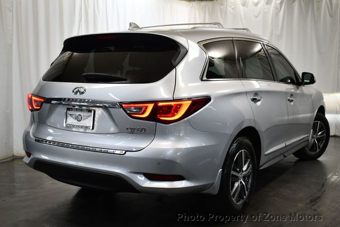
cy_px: 114
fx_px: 416
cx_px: 170
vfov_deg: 30.6
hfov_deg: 44.5
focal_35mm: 44
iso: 800
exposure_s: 1/200
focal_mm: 22
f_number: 3.8
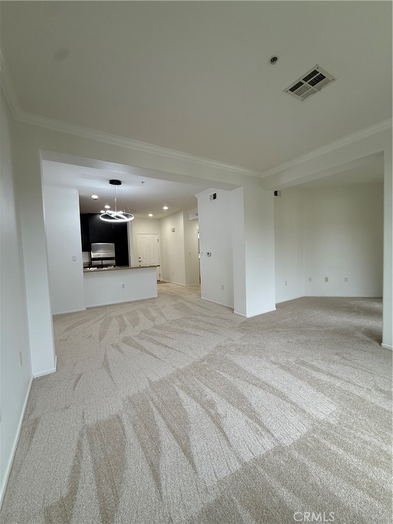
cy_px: 262
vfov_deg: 102.1
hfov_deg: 85.7
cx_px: 196
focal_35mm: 14
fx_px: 212
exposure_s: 1/120
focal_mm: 2.22
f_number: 2.2
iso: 160
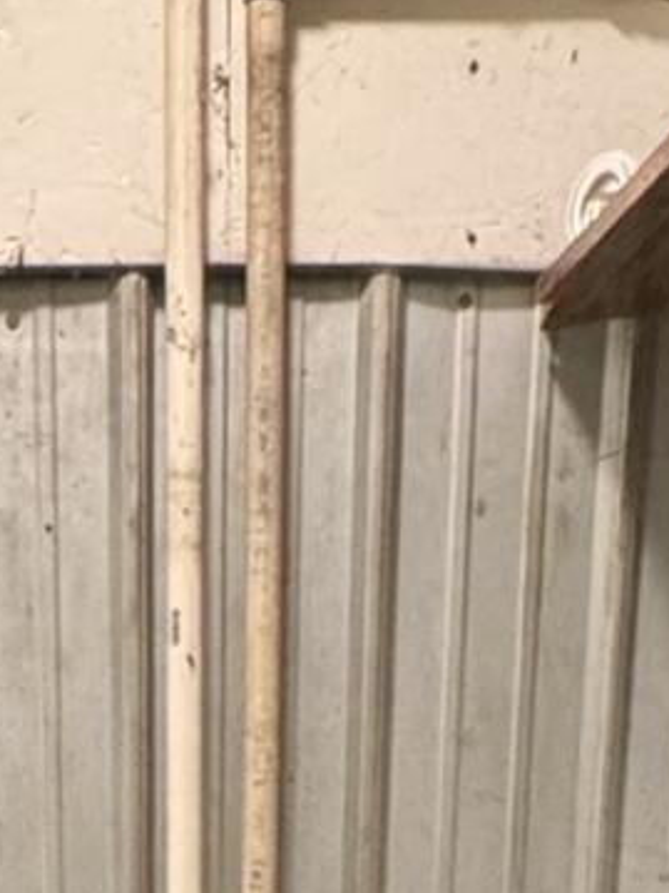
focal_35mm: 78
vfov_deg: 20.1
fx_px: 2011
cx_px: 137
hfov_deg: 18.7
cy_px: 1483
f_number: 2.2
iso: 800
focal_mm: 2.22
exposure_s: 1/60
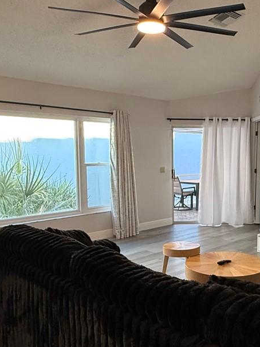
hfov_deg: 37.6
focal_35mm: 37
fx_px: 370
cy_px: 195
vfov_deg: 50.0
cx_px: 199
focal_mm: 2.22
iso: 320
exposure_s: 1/120
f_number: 2.2
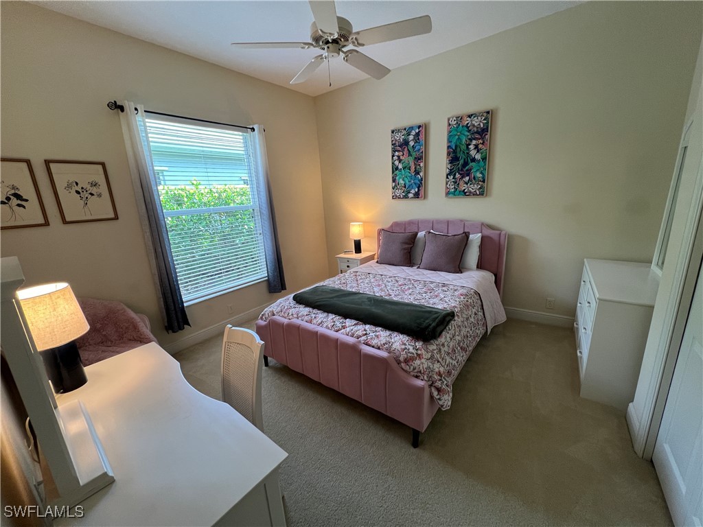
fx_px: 264
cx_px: 352
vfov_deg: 89.9
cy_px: 264
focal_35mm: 13
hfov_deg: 106.2
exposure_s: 1/120
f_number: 1.8
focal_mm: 1.57
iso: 200
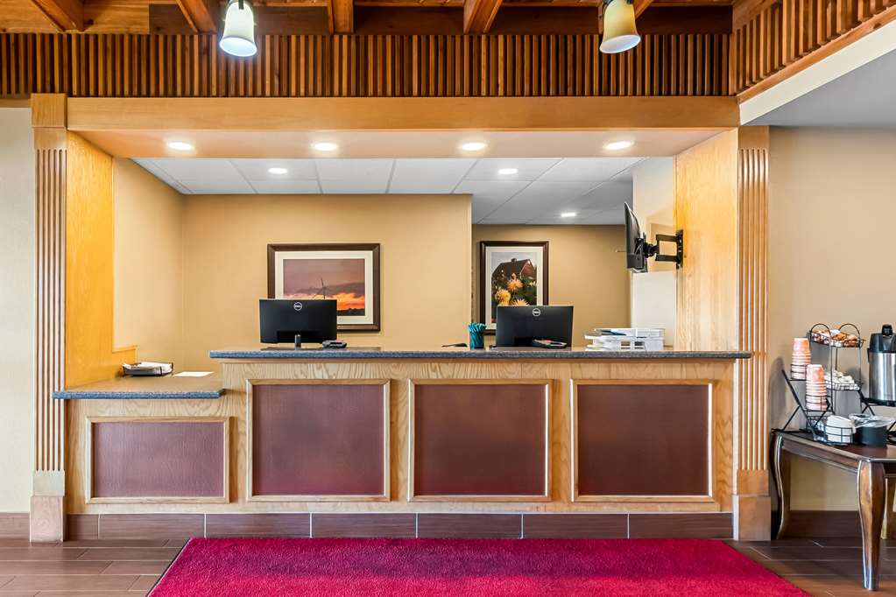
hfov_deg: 96.7
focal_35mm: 16
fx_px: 398
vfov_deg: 73.7
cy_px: 298
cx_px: 448
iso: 640
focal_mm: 11
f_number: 9
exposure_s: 1/4
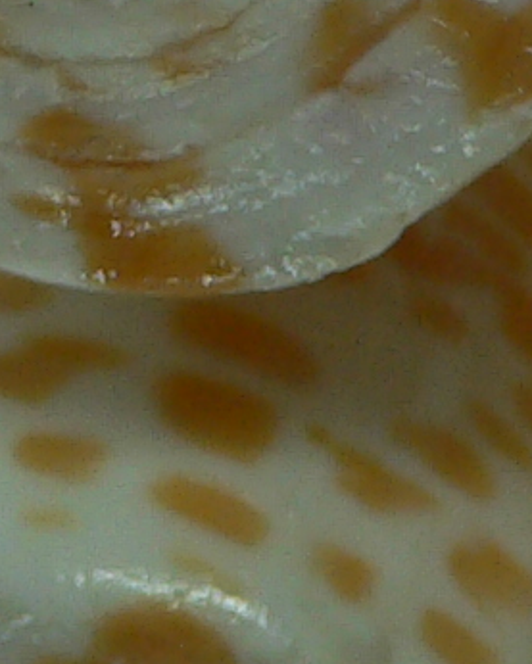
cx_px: 234
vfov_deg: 9.5
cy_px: -294
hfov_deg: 7.8
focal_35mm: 199
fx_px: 3915
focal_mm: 4.6
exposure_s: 1/80
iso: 80
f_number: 2.8
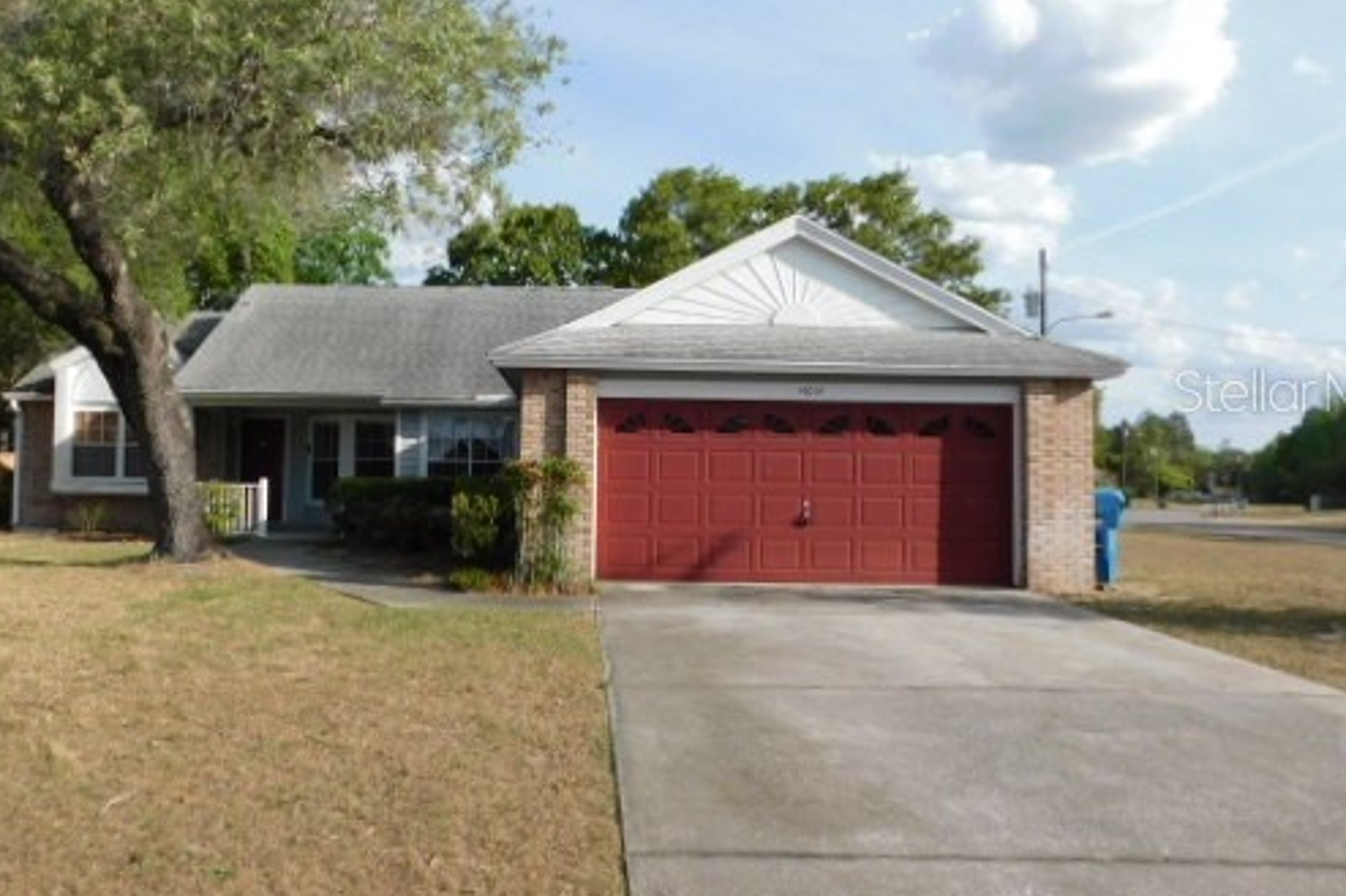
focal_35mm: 31
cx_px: 559
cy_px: 389
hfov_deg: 59.9
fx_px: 1159
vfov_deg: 42.2
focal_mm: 4
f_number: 3
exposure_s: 1/1250
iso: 125
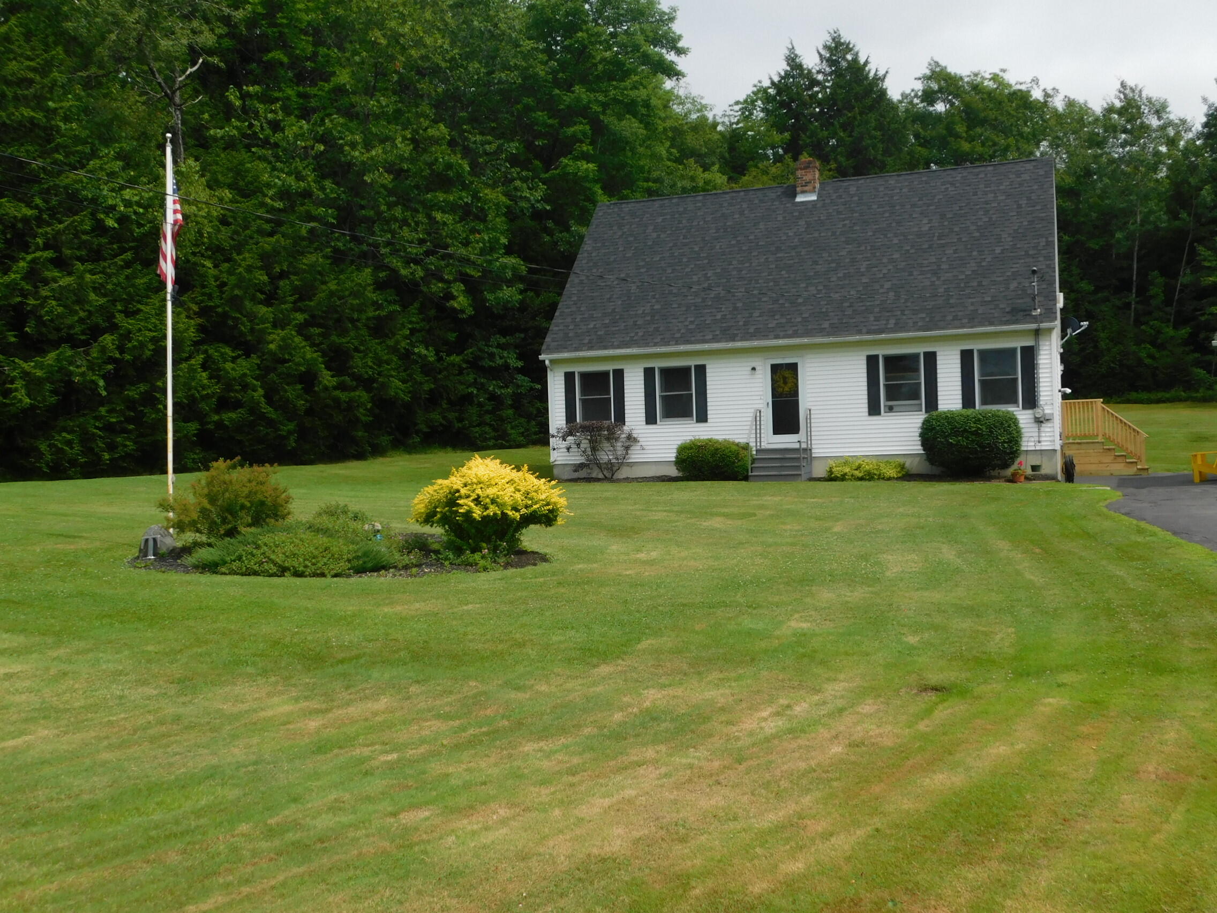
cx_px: 608
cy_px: 456
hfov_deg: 51.4
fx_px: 1266
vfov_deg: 39.7
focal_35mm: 36
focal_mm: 6.3
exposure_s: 1/1500
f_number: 3.5
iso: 125
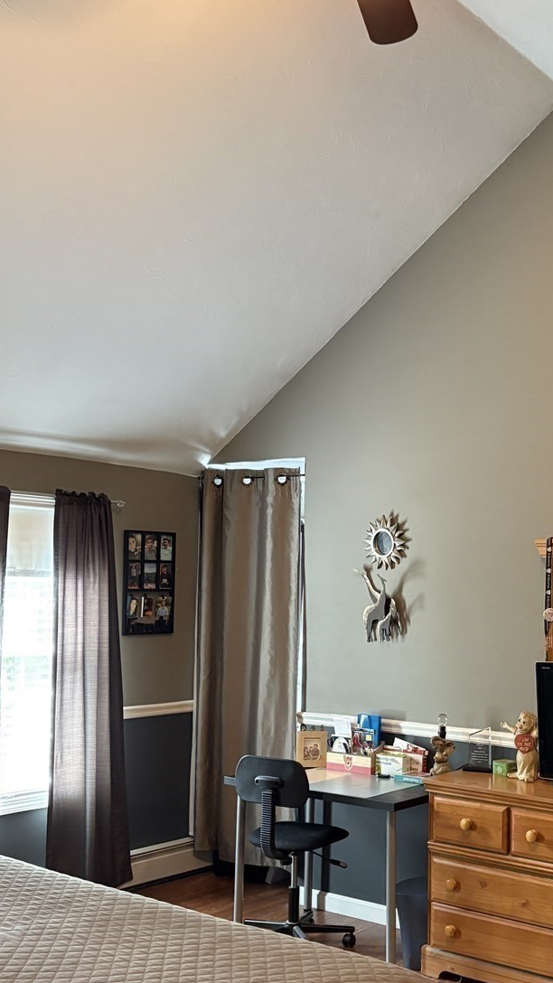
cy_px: 564
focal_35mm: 40
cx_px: 431
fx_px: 1043
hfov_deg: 29.1
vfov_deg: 50.3
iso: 500
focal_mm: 5.96
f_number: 1.6
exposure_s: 1/60
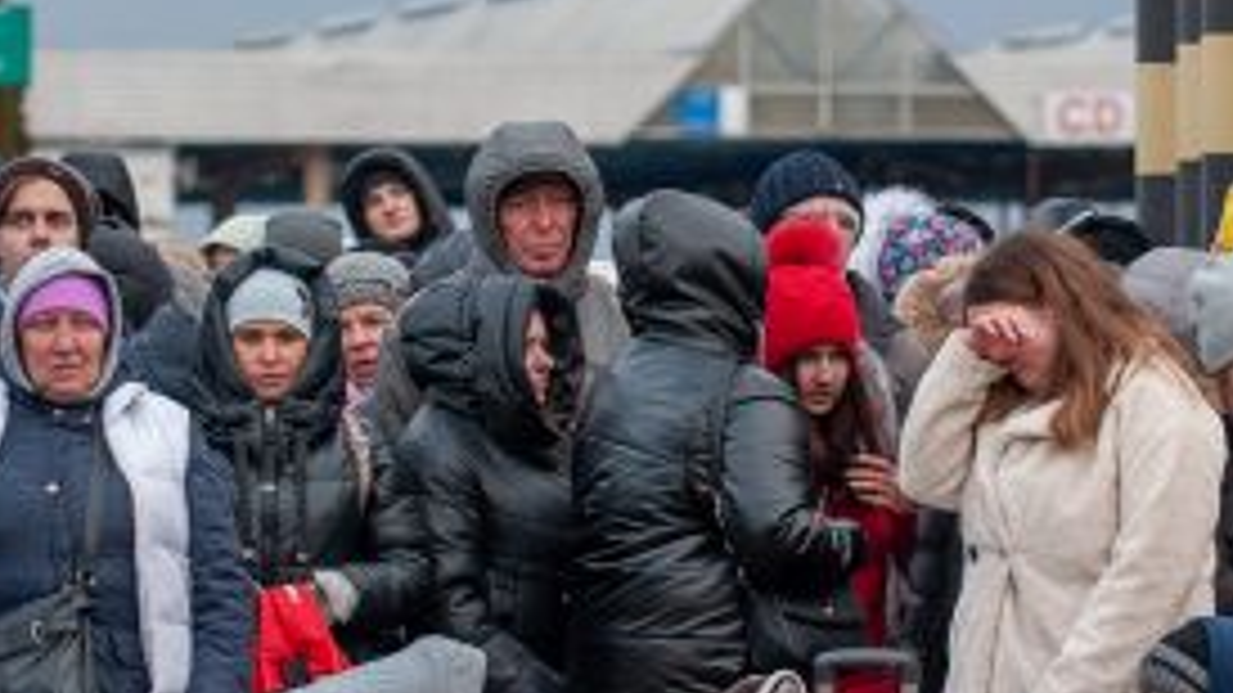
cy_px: 310
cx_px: 738
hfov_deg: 5.9
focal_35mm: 367
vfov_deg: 3.3
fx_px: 11996
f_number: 4
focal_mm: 120
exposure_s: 1/500
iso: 800
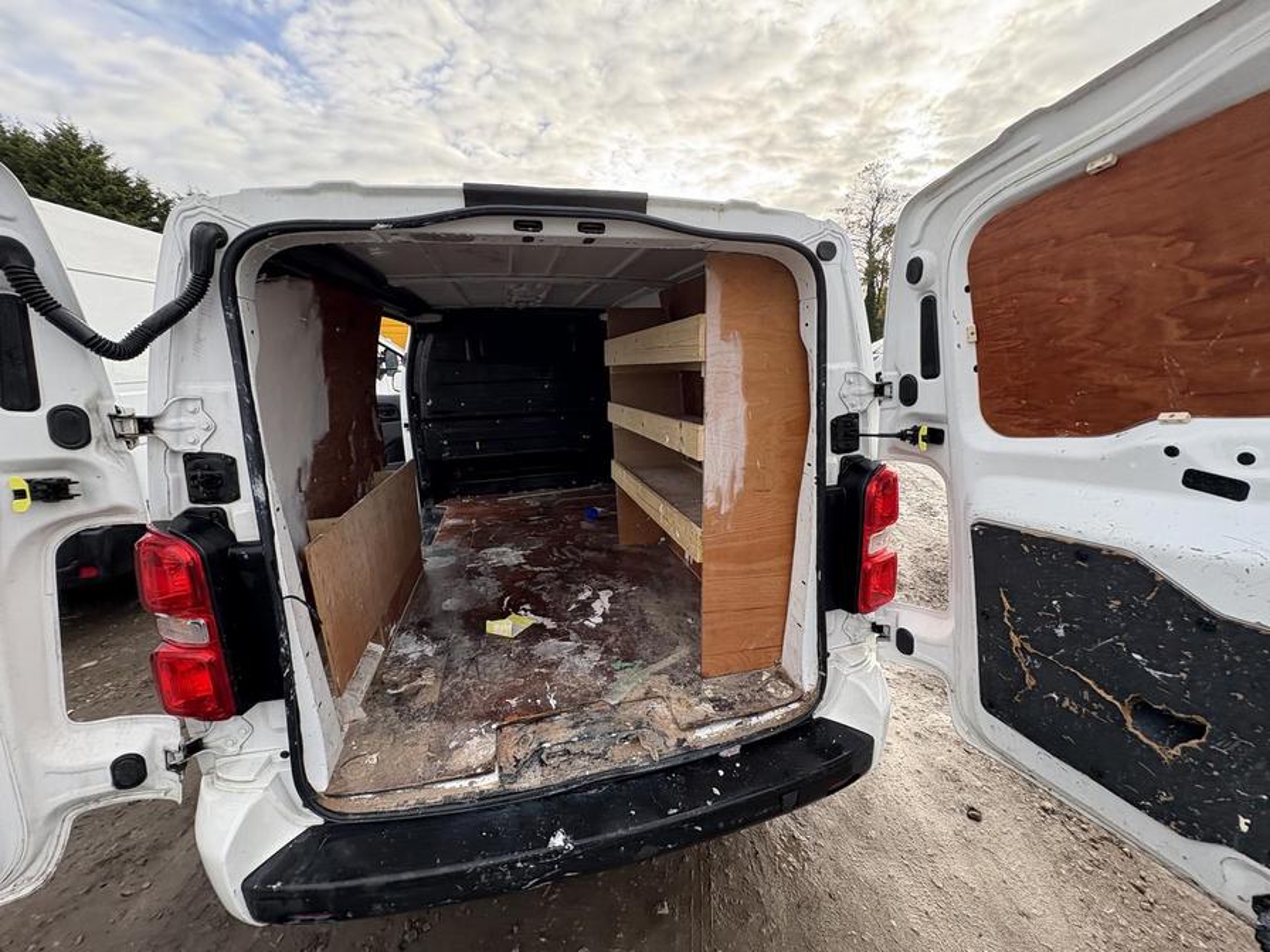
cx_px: 635
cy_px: 476
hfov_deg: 102.1
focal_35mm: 14
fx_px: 514
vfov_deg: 85.7
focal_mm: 2.22
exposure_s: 1/249
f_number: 2.2
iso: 64
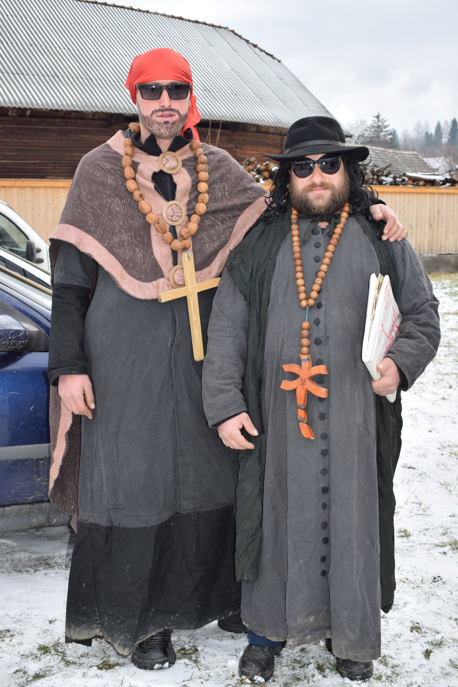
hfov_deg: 29.9
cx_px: 229
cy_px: 344
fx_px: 859
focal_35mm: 45
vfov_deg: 43.6
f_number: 5.6
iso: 100
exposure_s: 1/125
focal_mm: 30
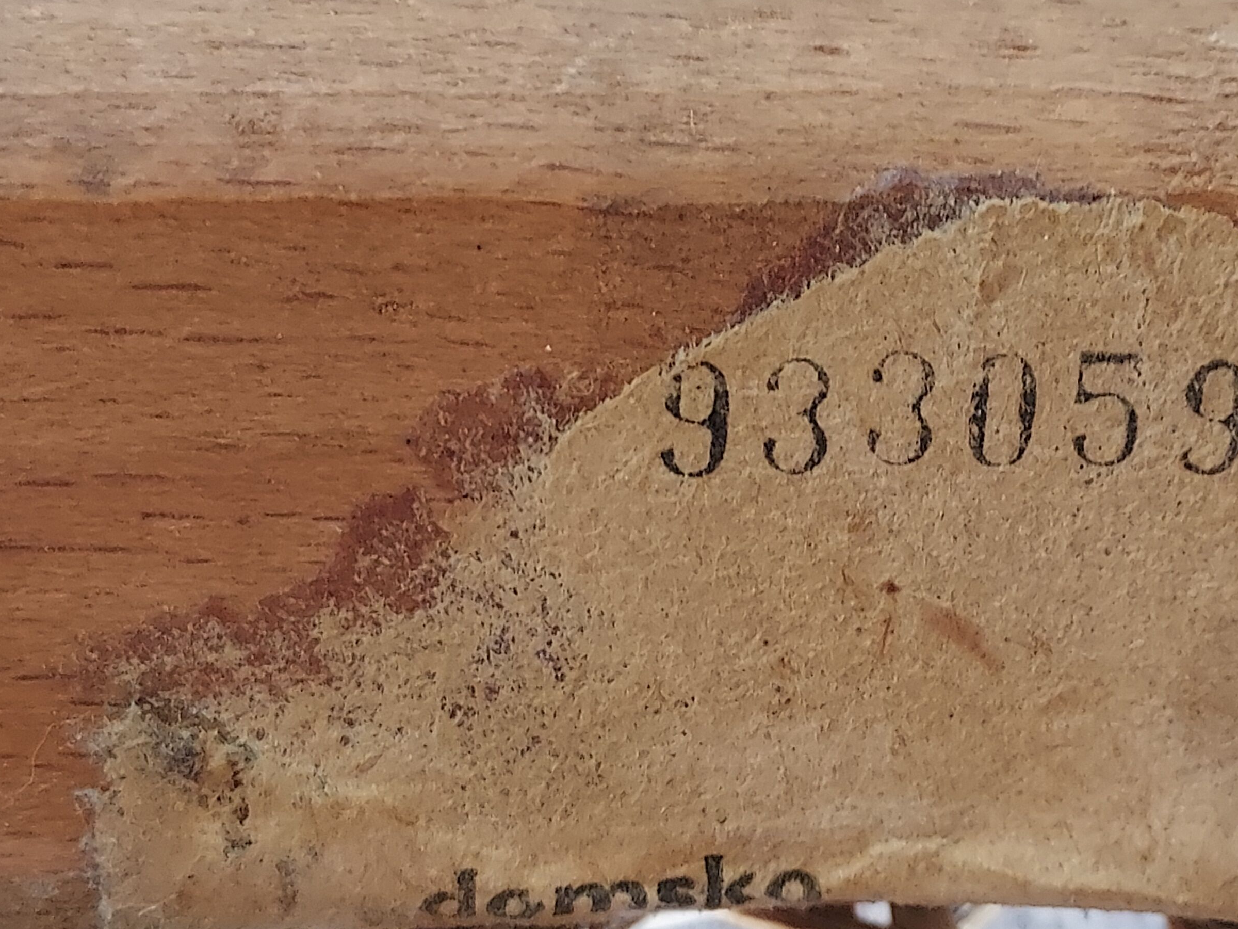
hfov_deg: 46.3
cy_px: 611
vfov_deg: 35.6
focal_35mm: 40
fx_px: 1431
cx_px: 789
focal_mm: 4.6
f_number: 1.8
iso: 320
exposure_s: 1/30
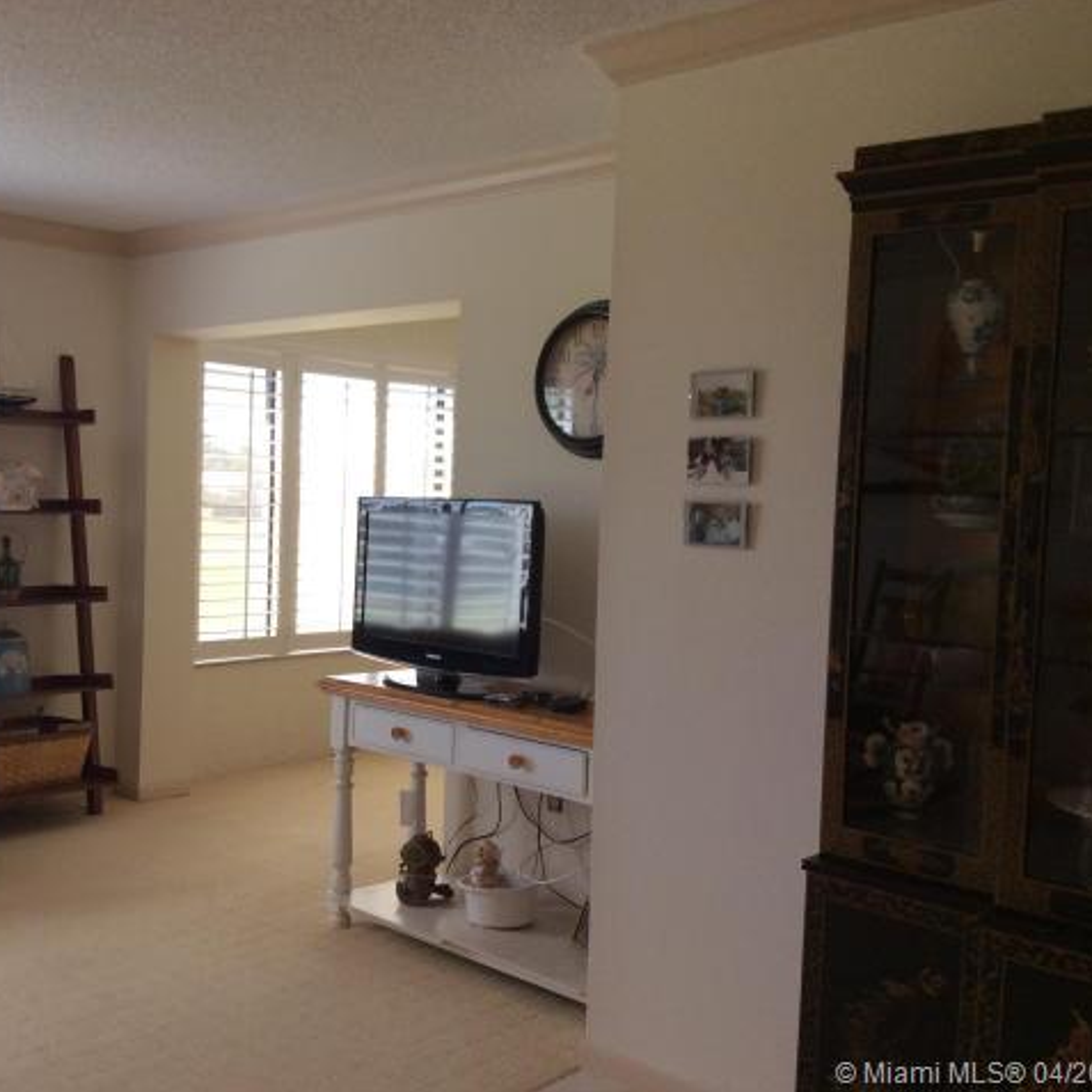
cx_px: 412
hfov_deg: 43.5
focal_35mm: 38
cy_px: 545
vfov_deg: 43.9
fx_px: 1356
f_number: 2.4
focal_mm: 3.3
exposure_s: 1/120
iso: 50
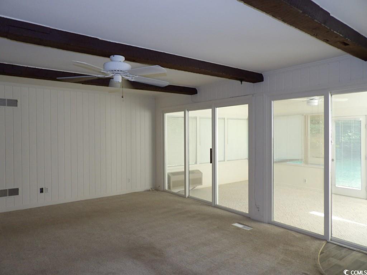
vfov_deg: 56.8
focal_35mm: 24
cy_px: 138
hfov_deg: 71.6
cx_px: 184
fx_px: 254
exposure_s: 1/33
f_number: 3.2
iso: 200
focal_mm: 4.3
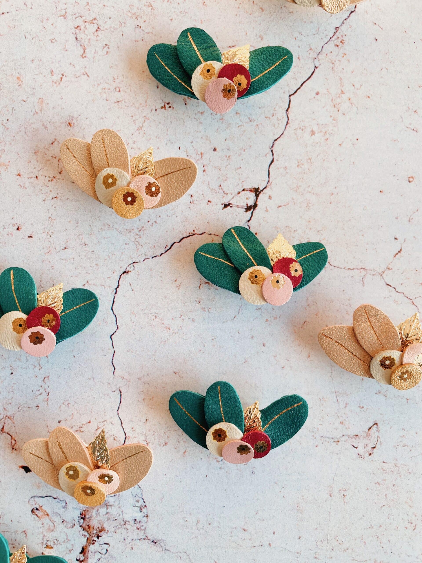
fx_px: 423
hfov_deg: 53.1
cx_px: 211
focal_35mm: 26
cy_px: 282
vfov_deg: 67.3
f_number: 1.6
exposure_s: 1/121
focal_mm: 4.2
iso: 50
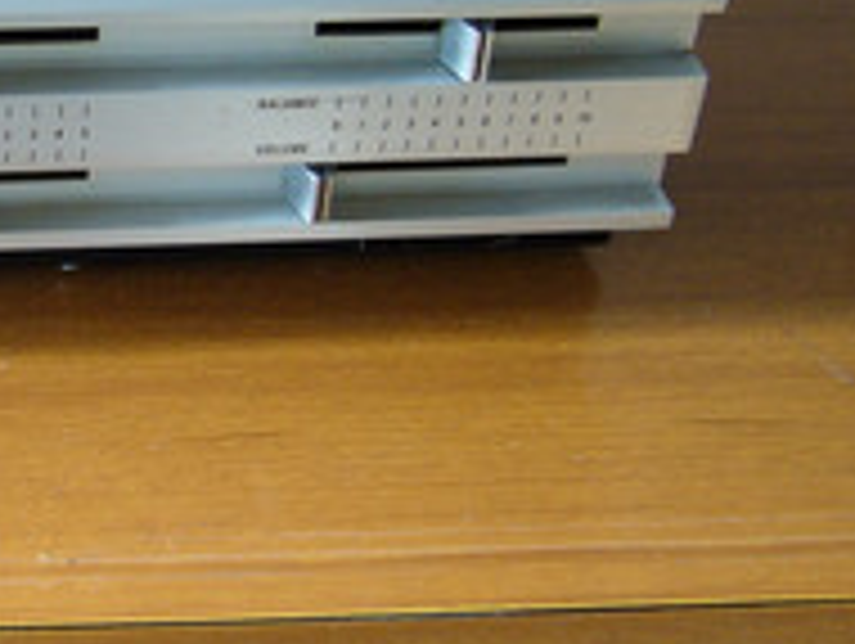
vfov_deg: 16.0
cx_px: -72
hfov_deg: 20.4
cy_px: 106
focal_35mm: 92
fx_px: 2275
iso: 100
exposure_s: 1/20
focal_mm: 5.8
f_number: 2.8
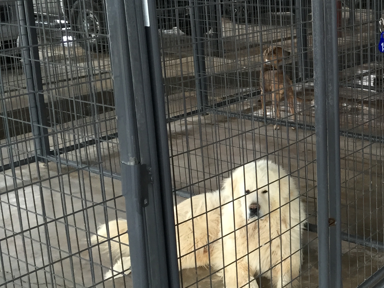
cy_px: 92
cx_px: 384
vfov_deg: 25.1
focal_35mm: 58
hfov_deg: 30.8
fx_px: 643
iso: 64
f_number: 2.2
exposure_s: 1/30
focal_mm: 4.15
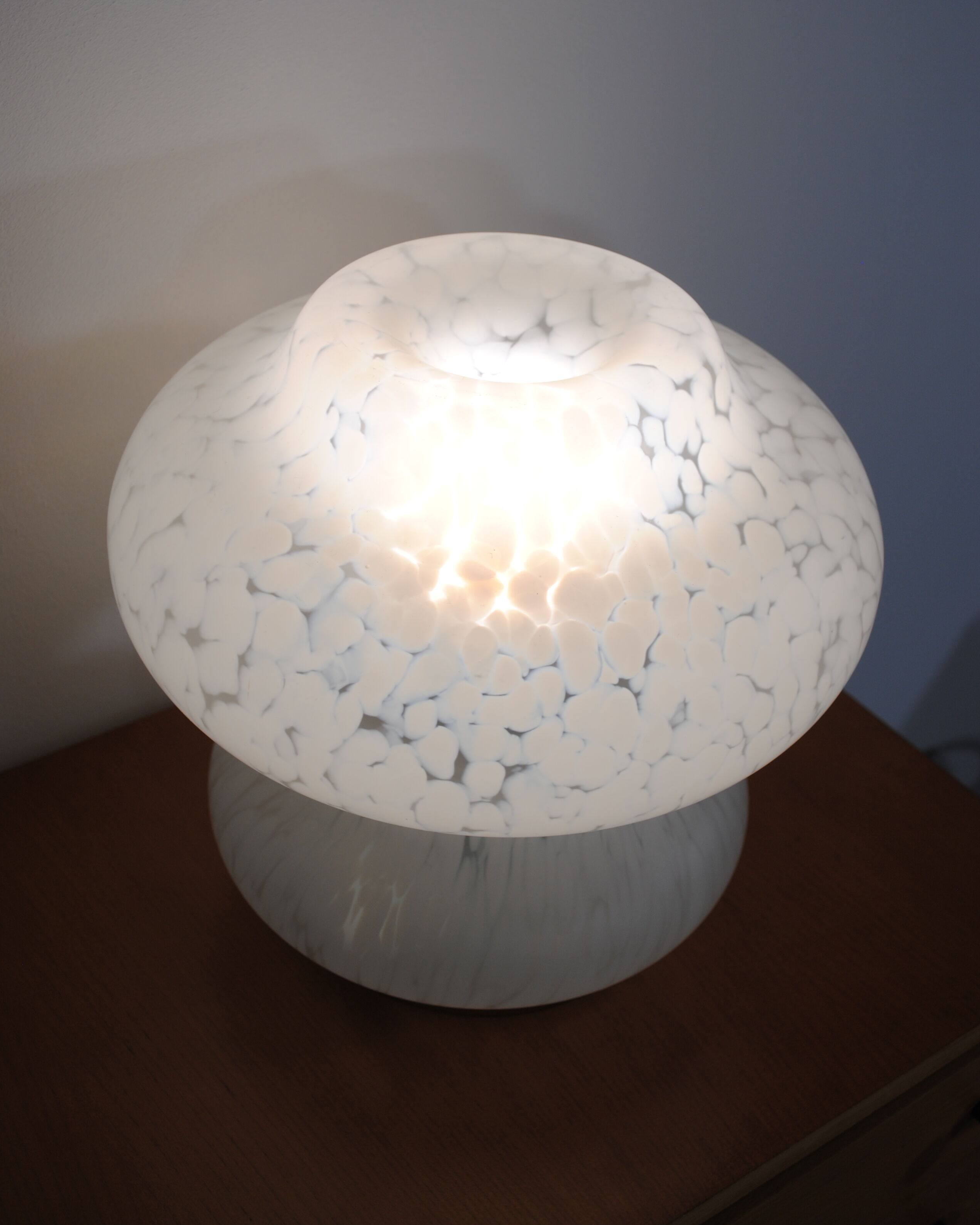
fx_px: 1740
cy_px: 614
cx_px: 496
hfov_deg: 31.4
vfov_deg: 38.8
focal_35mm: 48
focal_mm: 28
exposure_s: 1/125
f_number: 5.6
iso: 100
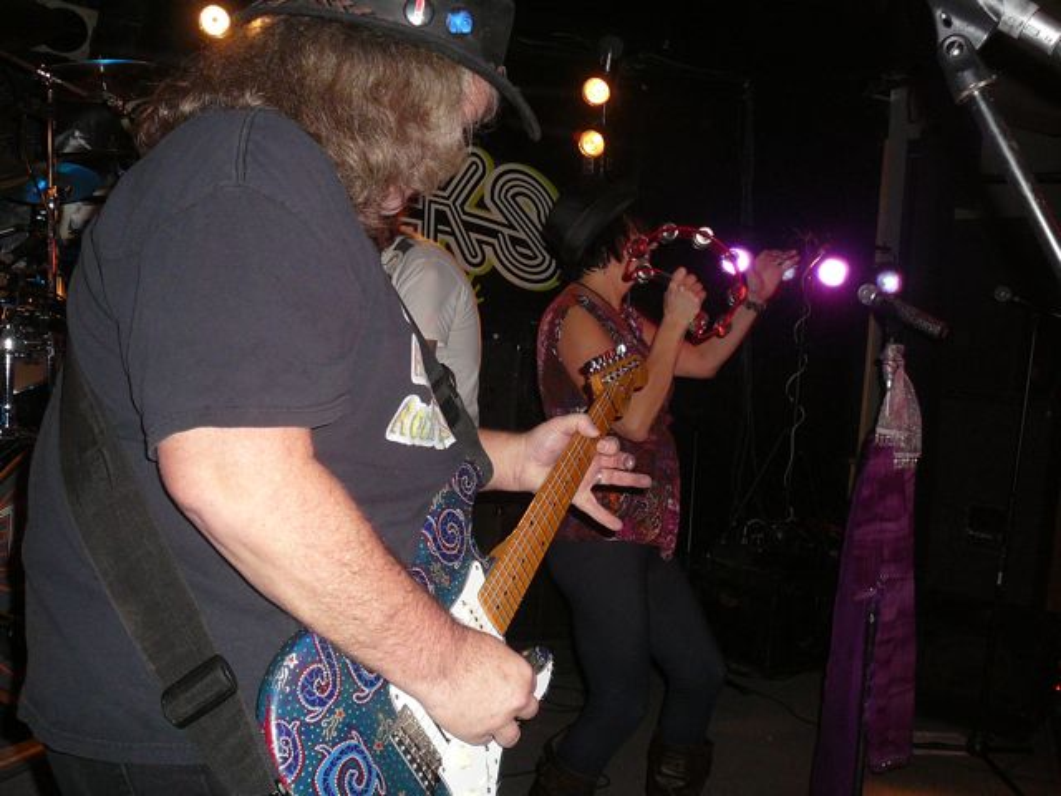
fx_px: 1073
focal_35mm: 35
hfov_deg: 52.6
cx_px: 530
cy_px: 398
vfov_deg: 40.7
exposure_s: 1/30
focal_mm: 5.2
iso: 160
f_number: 2.8
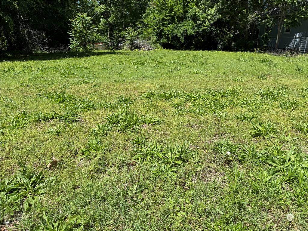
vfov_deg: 56.8
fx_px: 214
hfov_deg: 71.6
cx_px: 154
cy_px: 116
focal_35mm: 24
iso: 80
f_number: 1.78
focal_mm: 6.76
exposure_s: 1/3425
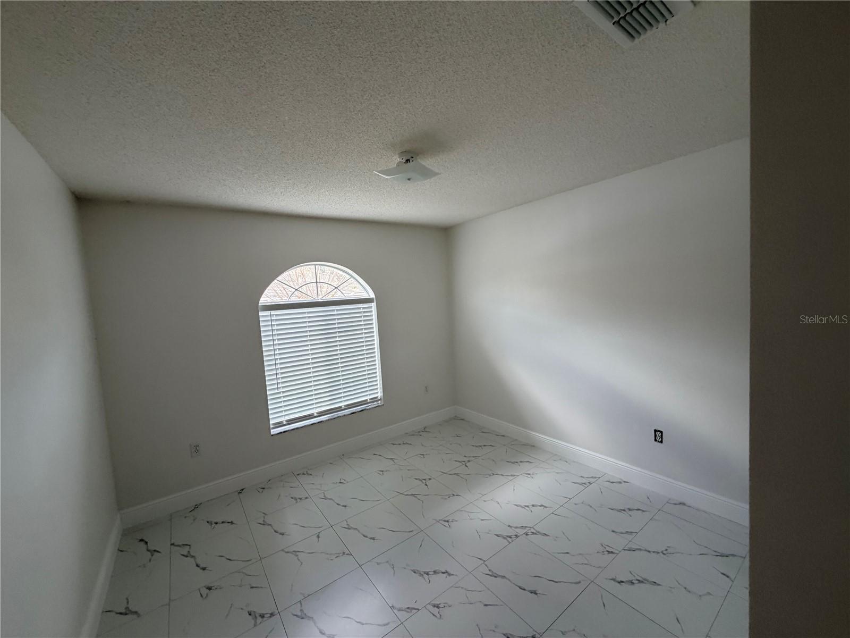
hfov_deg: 102.1
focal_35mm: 14
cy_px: 319
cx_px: 425
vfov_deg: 85.7
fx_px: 344
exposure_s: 1/120
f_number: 2.2
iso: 160
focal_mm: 2.22
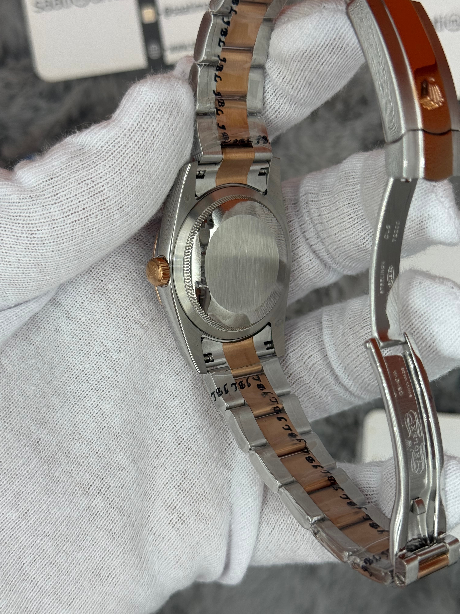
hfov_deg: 30.3
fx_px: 850
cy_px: 307
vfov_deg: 39.7
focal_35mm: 48
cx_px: 230
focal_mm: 6.76
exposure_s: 1/1000
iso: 64
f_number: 1.78
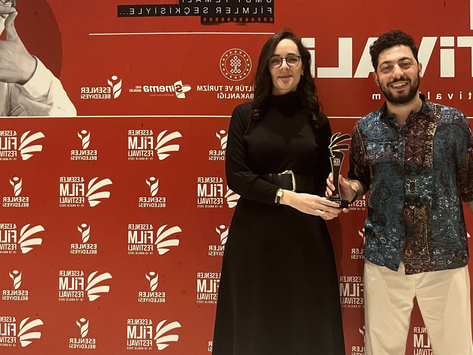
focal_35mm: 39
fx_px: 533
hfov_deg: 47.5
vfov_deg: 36.6
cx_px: 288
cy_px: 133
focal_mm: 5.1
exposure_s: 1/50
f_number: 1.6
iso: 500
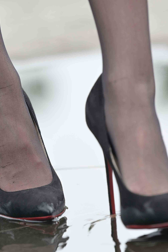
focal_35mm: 328
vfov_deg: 6.3
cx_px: 59
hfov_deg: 4.2
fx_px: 2296
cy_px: 141
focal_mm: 180
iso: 200
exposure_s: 1/320
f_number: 4
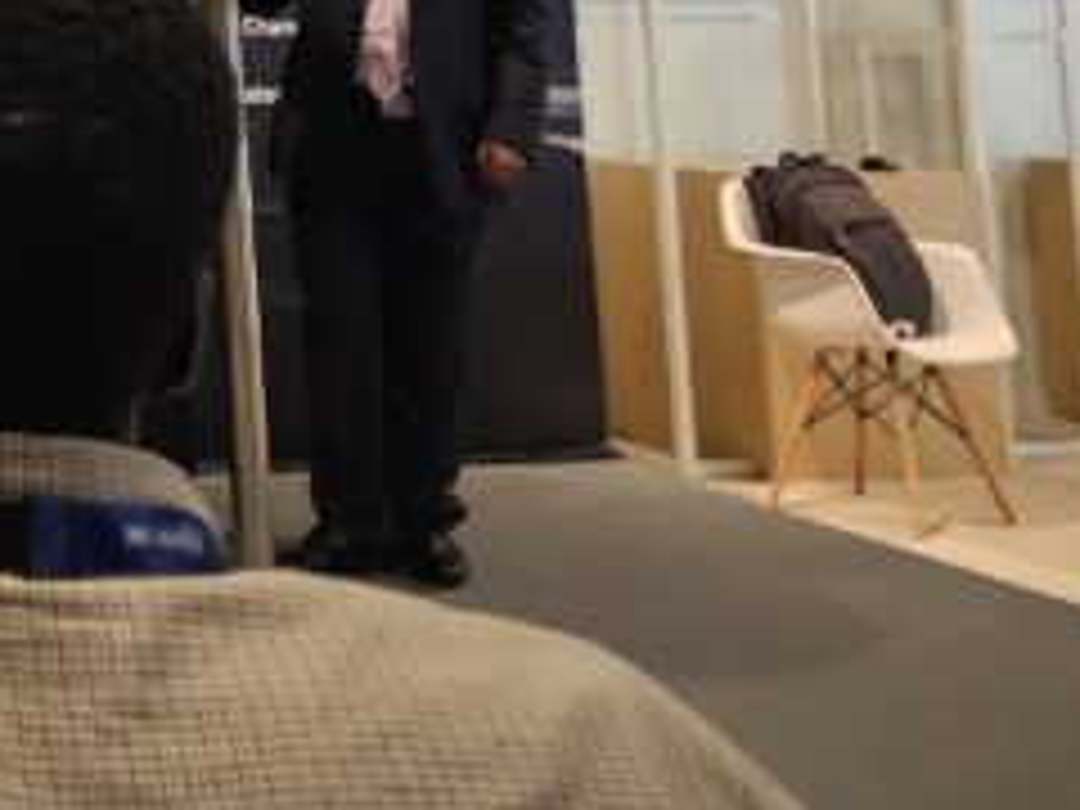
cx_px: -410
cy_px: -306
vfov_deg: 19.3
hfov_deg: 23.9
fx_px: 2153
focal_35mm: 69
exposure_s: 1/200
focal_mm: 6.3
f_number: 1.7
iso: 1250
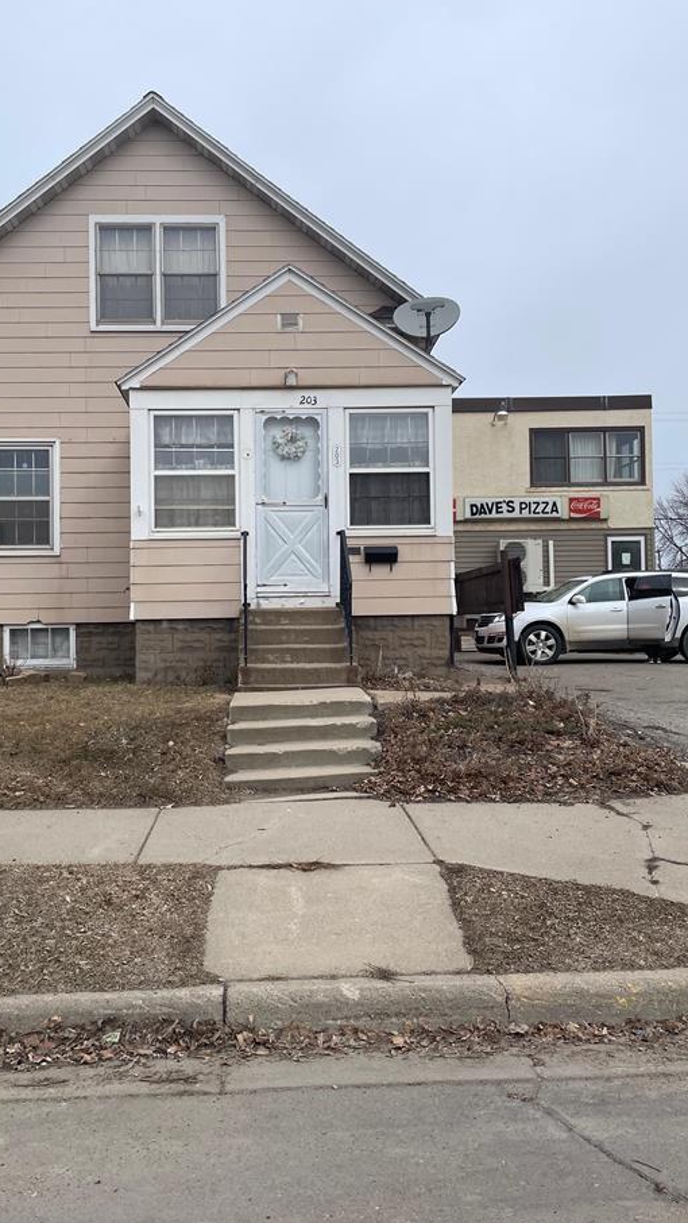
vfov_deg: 64.3
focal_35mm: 30
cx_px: 279
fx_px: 972
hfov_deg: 38.8
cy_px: 590
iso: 32
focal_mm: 4.2
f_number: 1.6
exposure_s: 1/3125
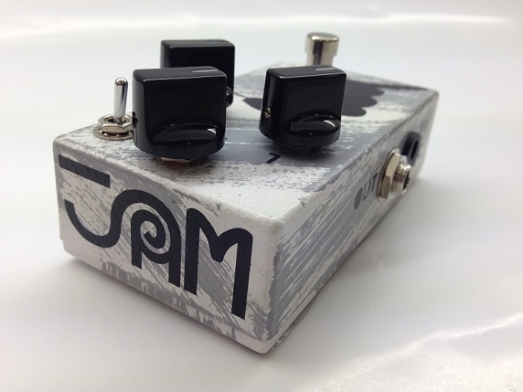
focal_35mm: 33
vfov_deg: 42.9
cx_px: 262
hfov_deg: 55.4
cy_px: 196
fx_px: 499
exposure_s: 1/120
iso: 80
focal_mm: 4.13
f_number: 2.4
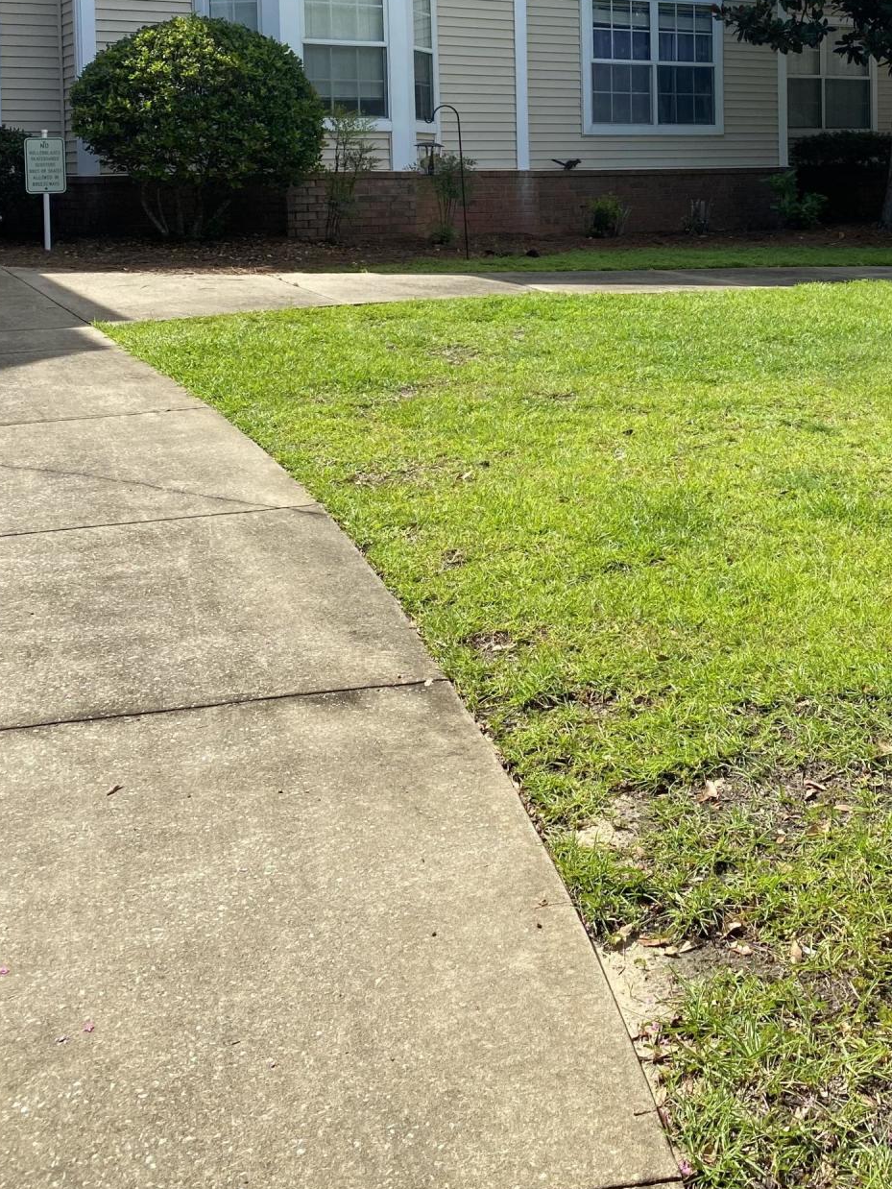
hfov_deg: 33.5
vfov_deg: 42.8
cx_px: 691
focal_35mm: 42
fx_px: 1443
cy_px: 240
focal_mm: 4.25
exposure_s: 1/1565
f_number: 1.8
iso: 32
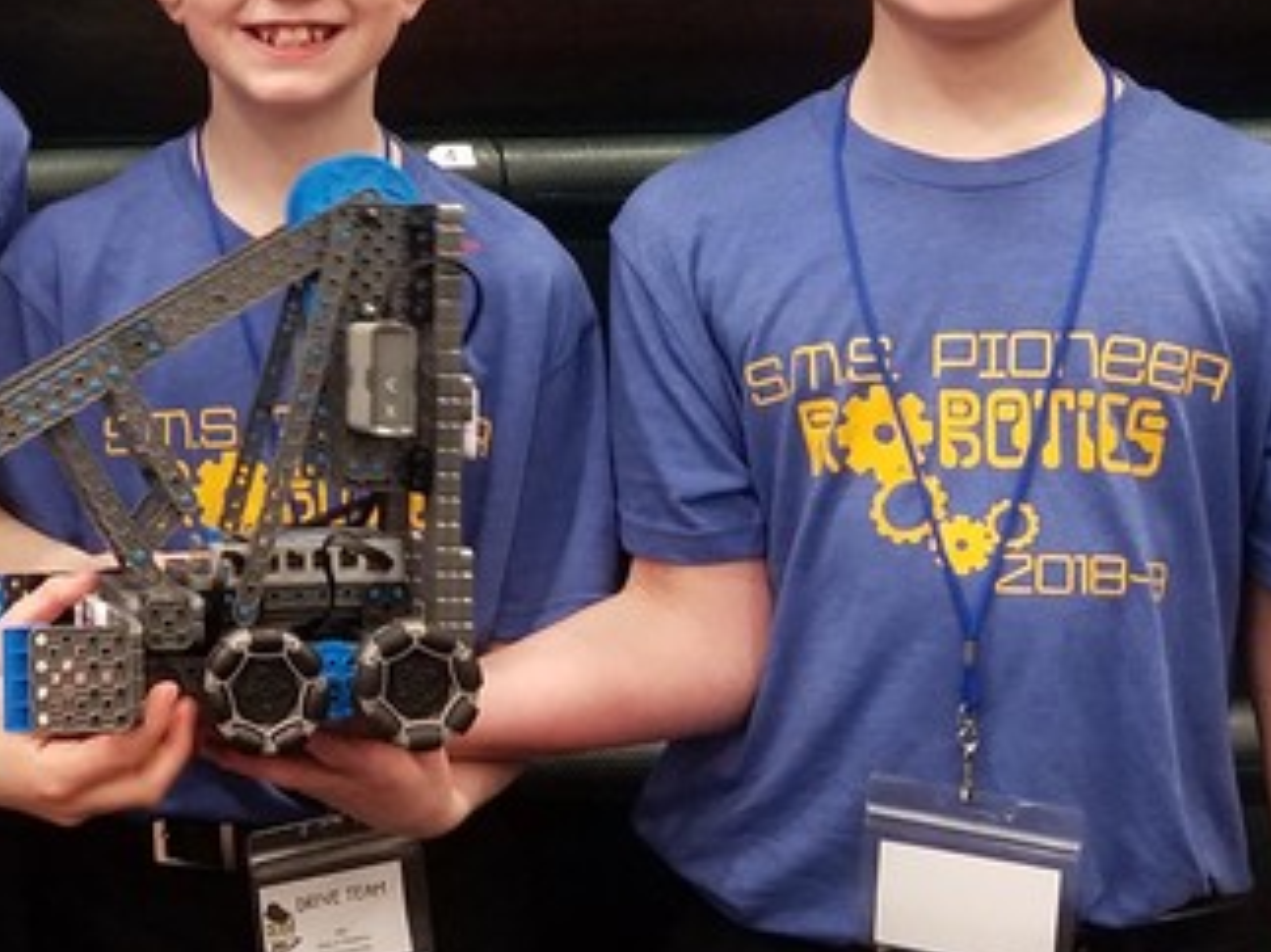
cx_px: 83
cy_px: 330
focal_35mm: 58
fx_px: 2129
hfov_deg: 31.4
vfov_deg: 25.1
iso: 160
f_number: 1.7
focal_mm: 4.2
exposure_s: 1/24
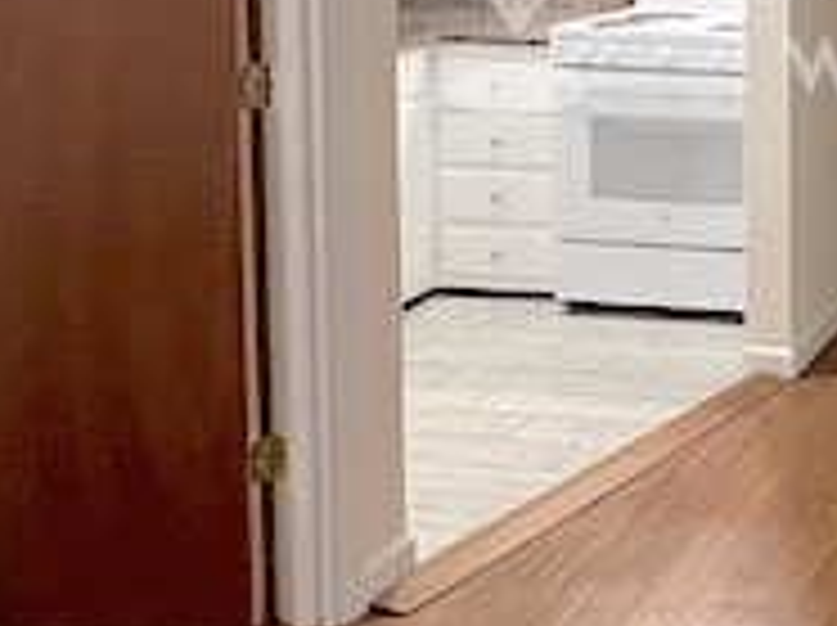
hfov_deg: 26.4
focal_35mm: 56
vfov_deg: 24.7
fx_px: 1352
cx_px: 1210
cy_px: -18
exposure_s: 1/60
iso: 800
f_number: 1.8
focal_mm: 1.57
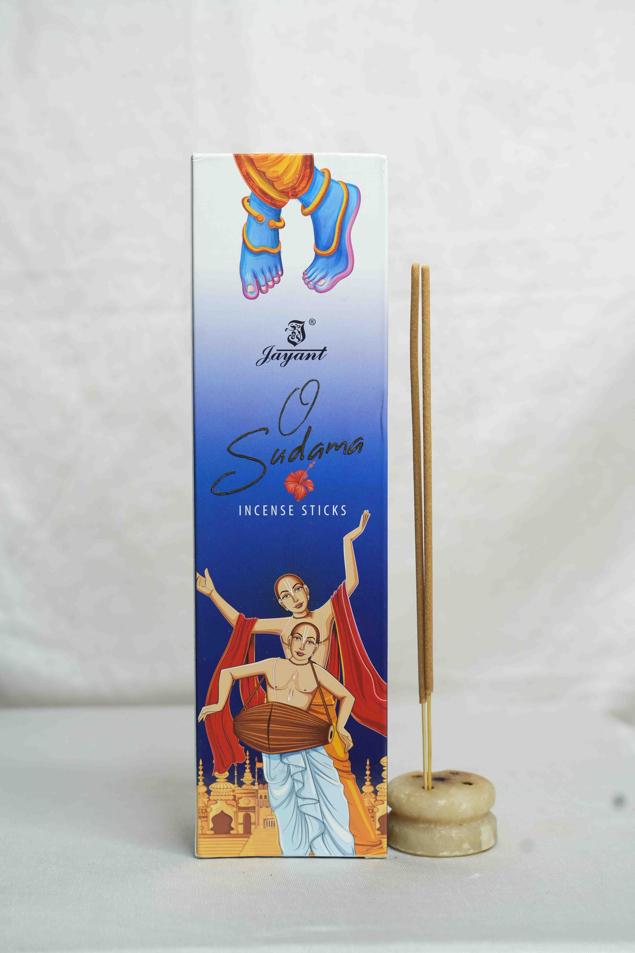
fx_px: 1667
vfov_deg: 31.9
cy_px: 476
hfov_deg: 21.6
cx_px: 318
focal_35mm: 63
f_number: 5.6
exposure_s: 1/100
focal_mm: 63
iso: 800
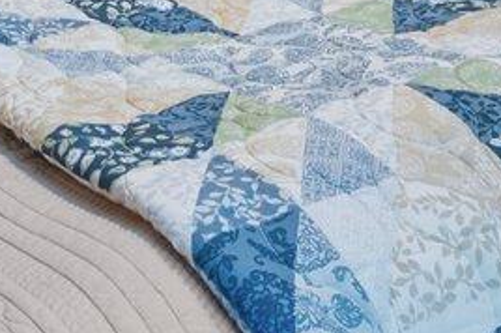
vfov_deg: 10.7
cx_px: 151
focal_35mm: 107
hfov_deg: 19.0
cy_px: -485
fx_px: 1487
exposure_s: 1/1.25
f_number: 8
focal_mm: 14
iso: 250
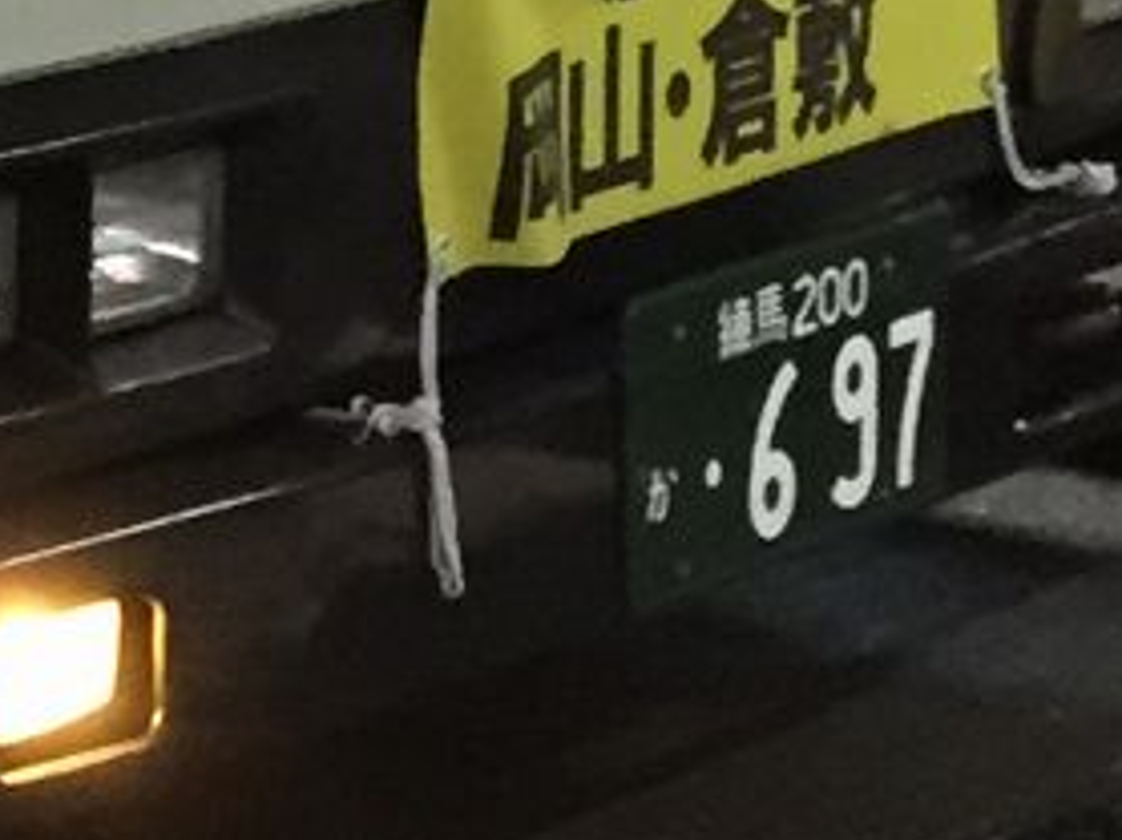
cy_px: -1070
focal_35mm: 223
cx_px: -2038
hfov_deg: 7.9
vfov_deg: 6.4
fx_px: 7222
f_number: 2.2
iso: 250
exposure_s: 1/15
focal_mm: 4.15
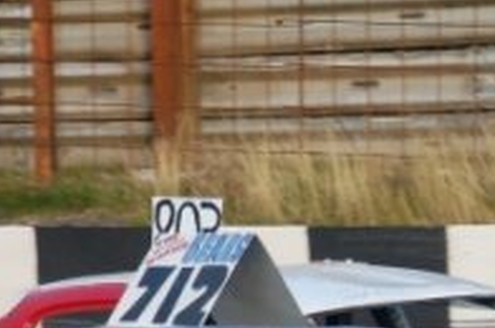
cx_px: 485
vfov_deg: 3.6
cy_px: 472
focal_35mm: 382
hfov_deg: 5.4
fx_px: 5244
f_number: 5.6
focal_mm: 78
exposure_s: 1/500
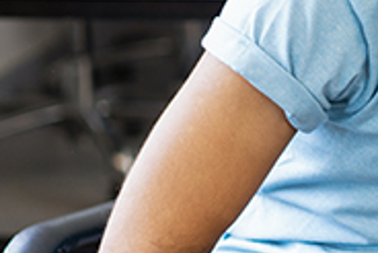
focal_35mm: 239
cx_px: 754
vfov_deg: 5.7
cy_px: 13
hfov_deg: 8.2
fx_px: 2511
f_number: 2.5
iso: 320
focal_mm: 55
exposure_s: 1/200
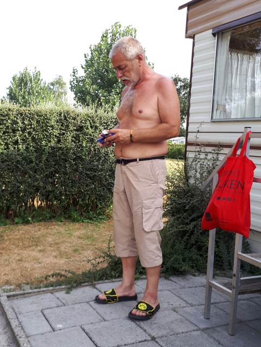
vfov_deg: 65.3
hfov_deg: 51.4
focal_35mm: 27
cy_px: 174
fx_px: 271
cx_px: 130
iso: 40
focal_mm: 3.6
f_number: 1.9
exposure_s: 1/256
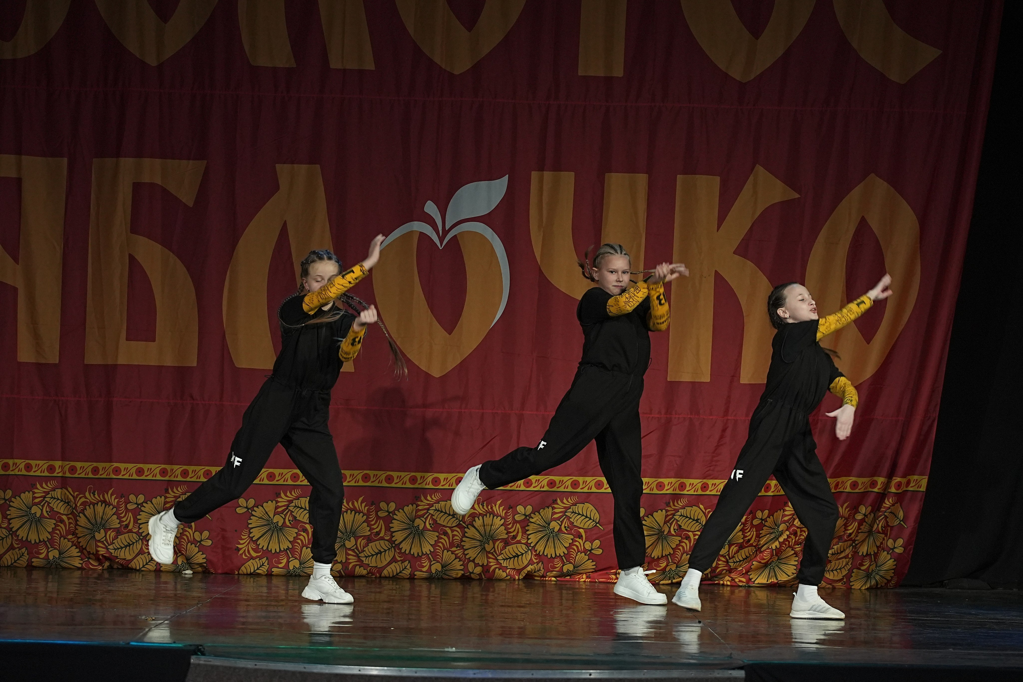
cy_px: 341
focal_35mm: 150
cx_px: 512
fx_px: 4262
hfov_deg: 13.7
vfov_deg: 9.1
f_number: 4
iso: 2000
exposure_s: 1/400
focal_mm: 100
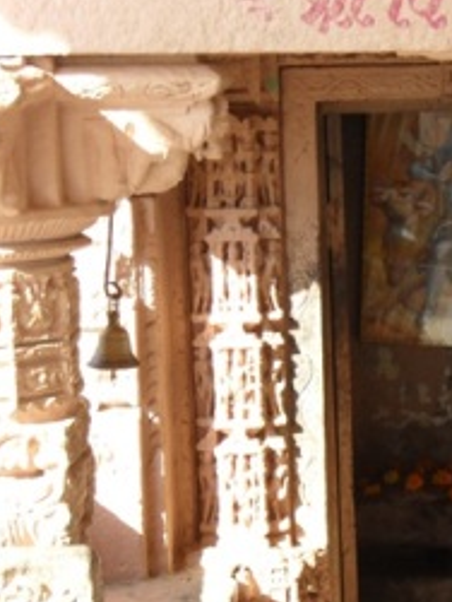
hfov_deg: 11.9
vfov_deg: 16.0
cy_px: 289
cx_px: 457
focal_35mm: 123
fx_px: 2138
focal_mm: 13.6
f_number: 5
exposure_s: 1/60
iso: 100
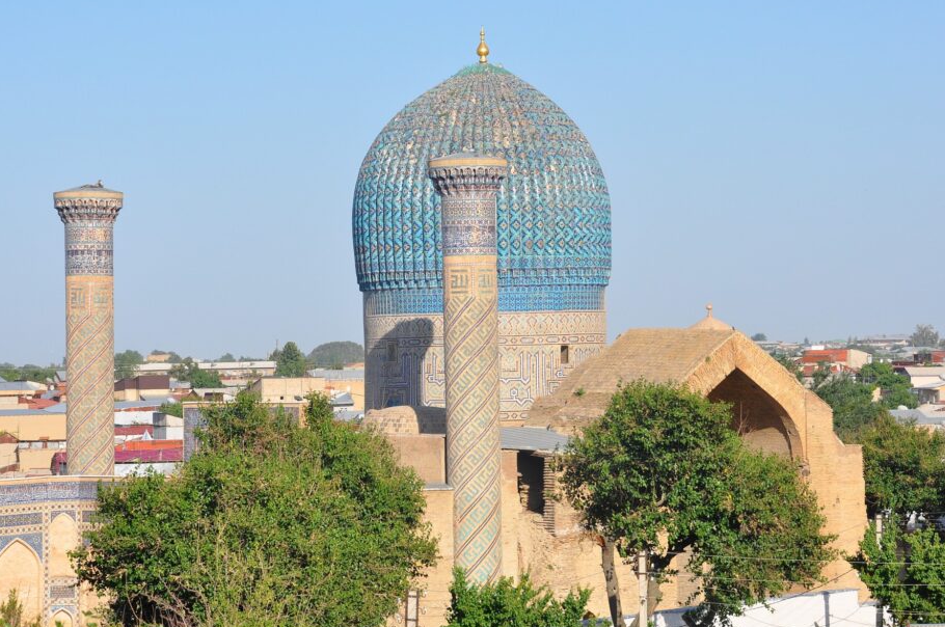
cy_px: 311
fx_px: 3318
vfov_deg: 10.8
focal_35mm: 127
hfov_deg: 16.2
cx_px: 480
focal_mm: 75
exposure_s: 1/320
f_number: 9
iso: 200
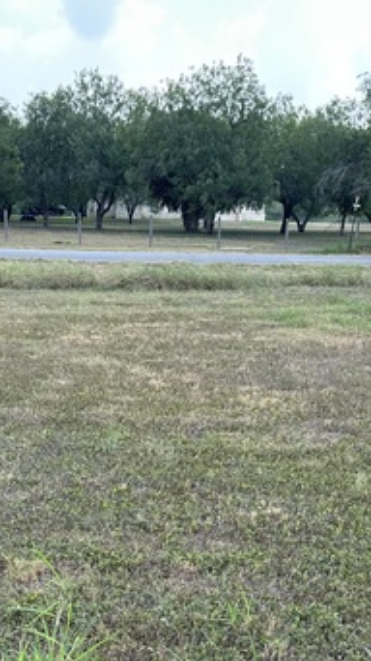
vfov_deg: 41.7
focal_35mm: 49
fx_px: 858
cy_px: 421
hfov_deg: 24.4
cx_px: 184
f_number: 1.78
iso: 80
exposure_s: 1/989
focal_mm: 6.86
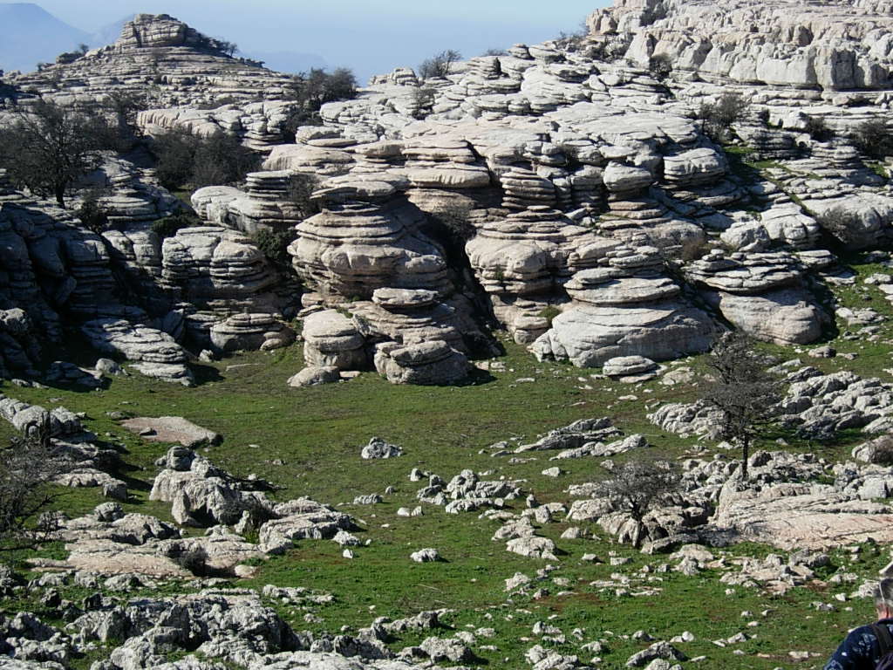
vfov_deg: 20.4
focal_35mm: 72
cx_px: 446
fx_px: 1857
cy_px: 335
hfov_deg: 27.0
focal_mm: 14.9
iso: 64
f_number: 3.7
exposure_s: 1/966
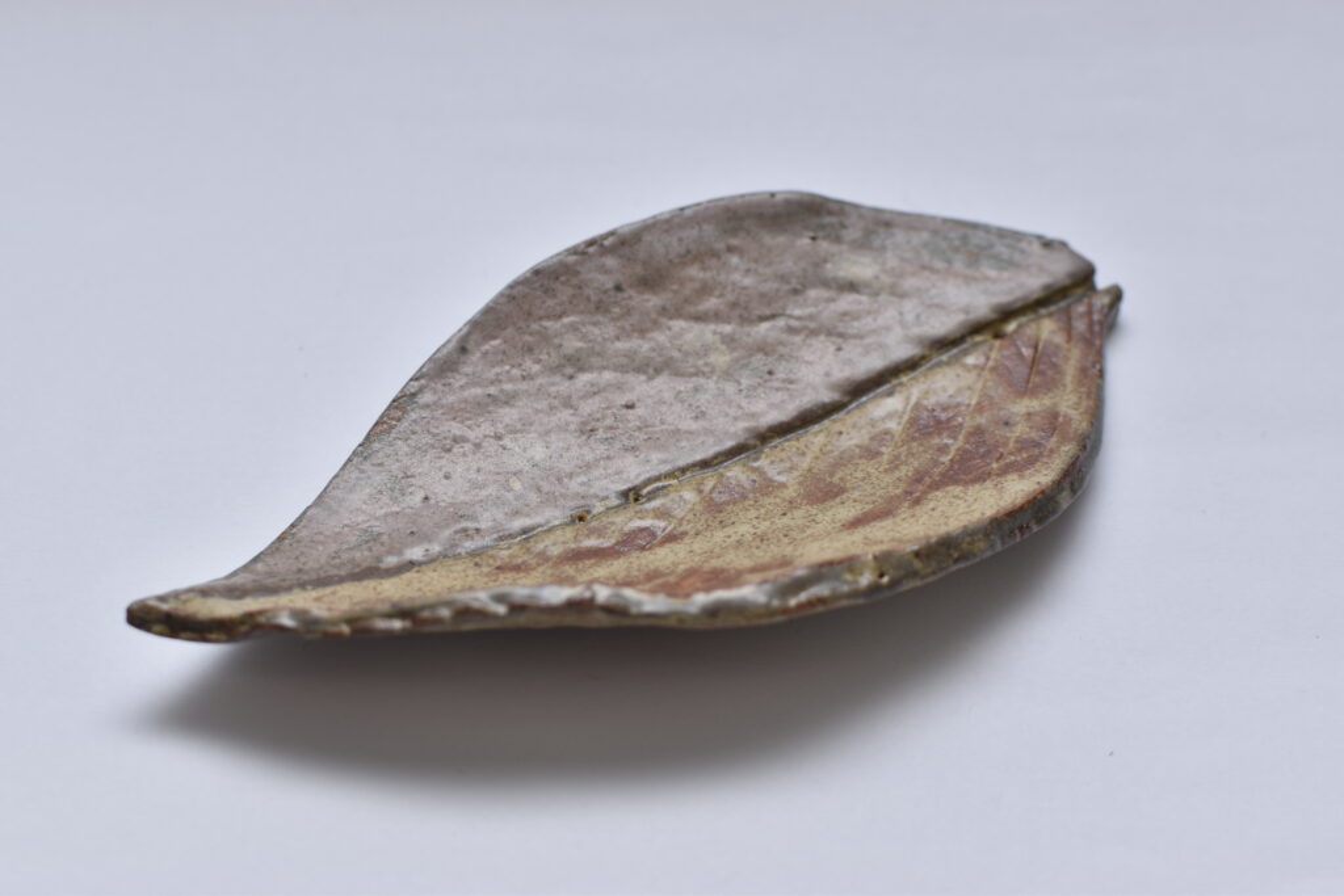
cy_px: 448
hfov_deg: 37.8
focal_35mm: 52
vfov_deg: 25.8
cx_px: 672
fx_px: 1960
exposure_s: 1/250
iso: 100
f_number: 5.6
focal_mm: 35
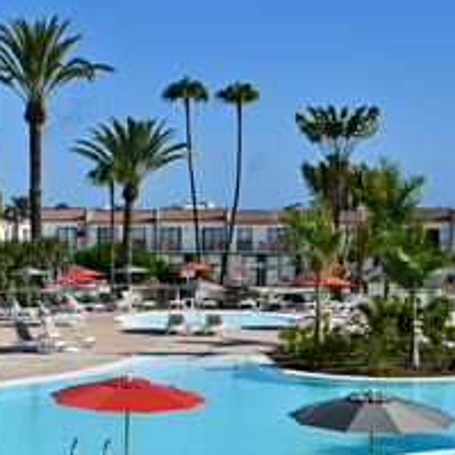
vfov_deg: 19.8
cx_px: 64
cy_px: 331
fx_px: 1294
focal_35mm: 87
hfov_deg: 19.6
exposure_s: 1/250
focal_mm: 41
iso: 100
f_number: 11
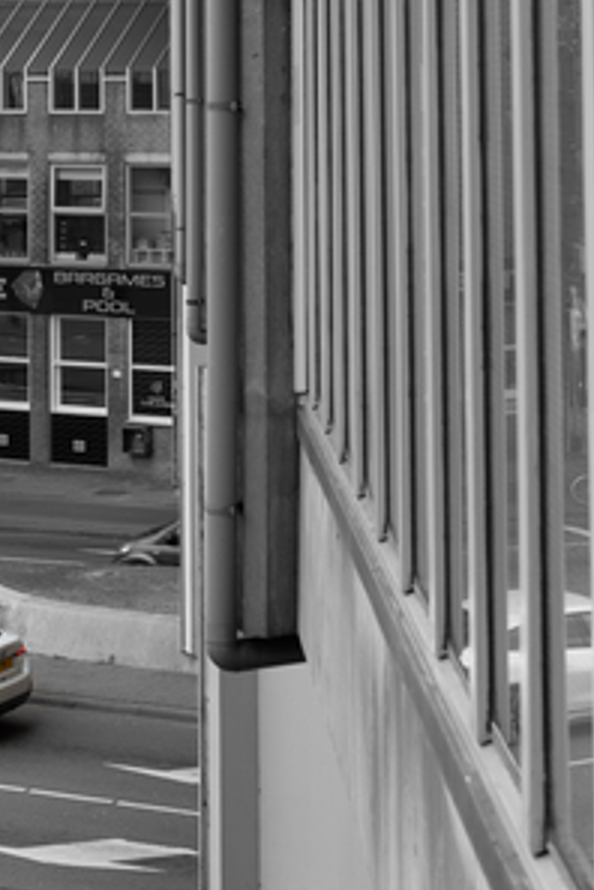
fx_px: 2871
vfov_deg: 17.0
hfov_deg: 11.8
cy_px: -126
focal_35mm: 116
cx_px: 99
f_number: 8
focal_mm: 50
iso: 100
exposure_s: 1/60
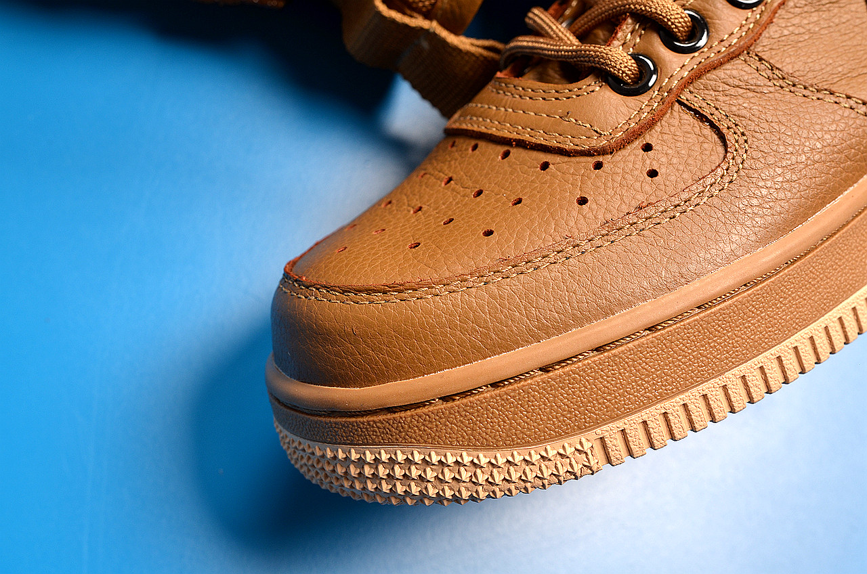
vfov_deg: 25.6
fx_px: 1262
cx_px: 434
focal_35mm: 52
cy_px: 287
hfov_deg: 37.9
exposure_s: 1/100
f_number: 7.1
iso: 250
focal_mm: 35
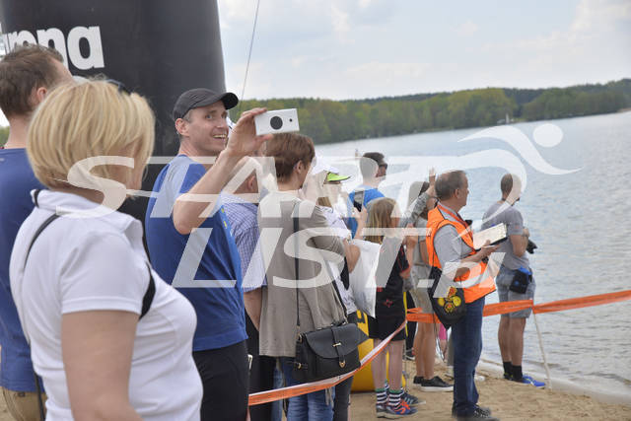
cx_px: 316
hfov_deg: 35.6
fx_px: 982
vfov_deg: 24.2
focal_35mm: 56
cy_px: 210
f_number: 5.6
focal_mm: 56
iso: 400
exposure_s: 1/1600
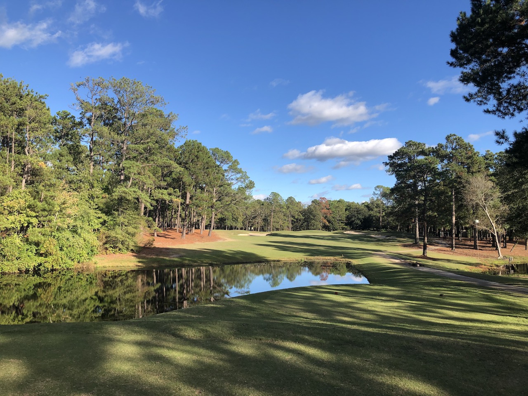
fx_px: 427
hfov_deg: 63.4
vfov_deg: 49.7
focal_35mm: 28
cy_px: 198
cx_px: 264
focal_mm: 3.99
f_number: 1.8
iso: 20
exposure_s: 1/1279
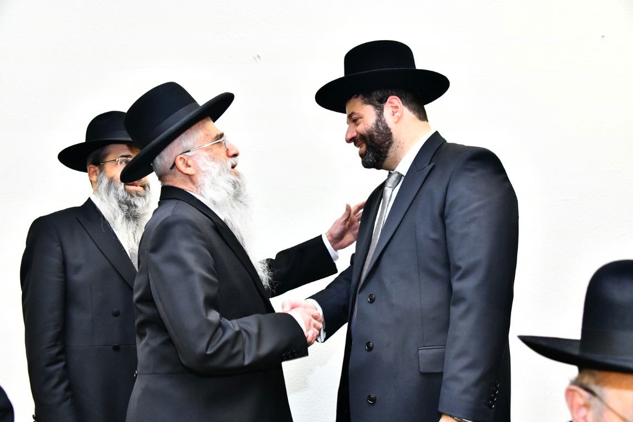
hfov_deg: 46.4
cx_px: 316
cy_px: 211
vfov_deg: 31.9
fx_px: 738
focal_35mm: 42
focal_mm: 42
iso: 2500
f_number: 5.6
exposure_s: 1/125
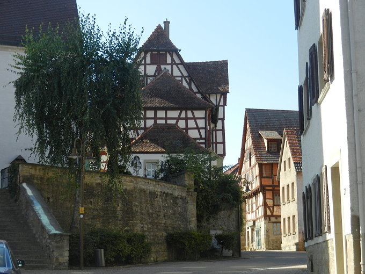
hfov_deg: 28.6
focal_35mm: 68
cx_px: 182
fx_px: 717
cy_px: 137
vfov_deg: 21.6
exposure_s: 1/500
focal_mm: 12.3
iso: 160
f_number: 4.6
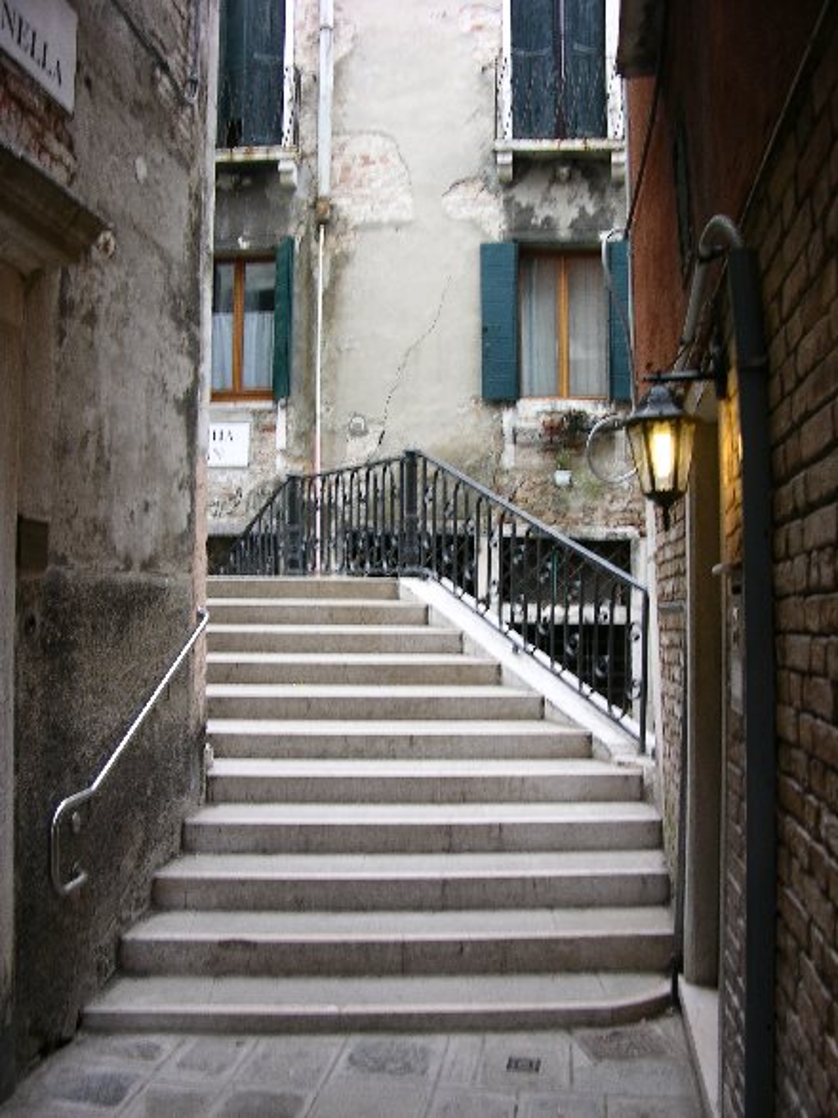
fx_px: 1130
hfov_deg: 40.7
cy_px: 559
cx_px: 419
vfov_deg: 52.6
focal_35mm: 35
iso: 50
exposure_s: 1/14.1
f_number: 2.8
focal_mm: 8.9
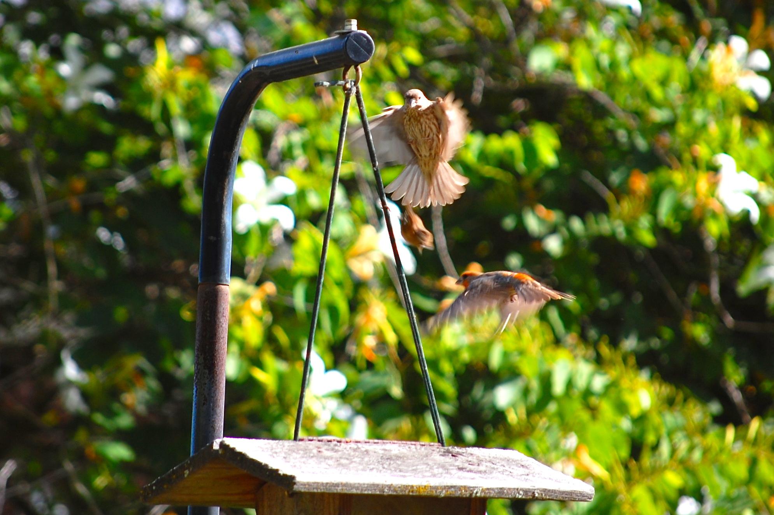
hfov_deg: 6.9
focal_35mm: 300
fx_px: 6444
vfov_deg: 4.6
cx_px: 387
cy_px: 258
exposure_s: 1/400
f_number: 6.3
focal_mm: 200
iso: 200
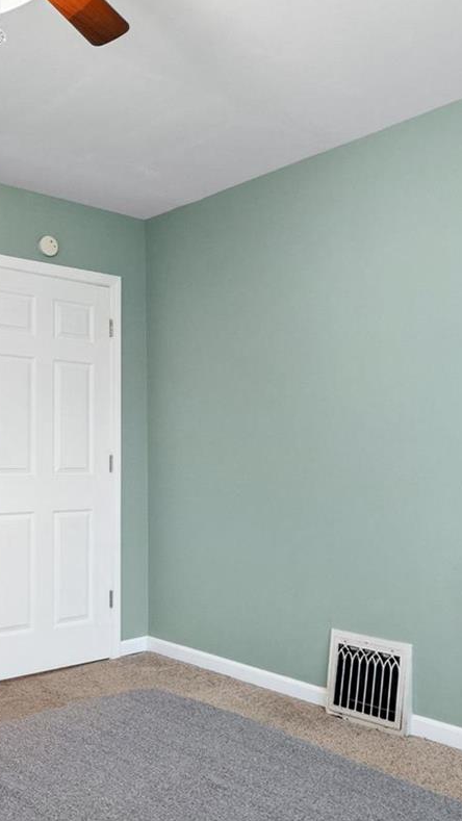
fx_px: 740
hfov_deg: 34.5
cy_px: 469
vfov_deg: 57.8
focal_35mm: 34
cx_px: 184
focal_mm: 8
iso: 400
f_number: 8
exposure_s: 1/2.5
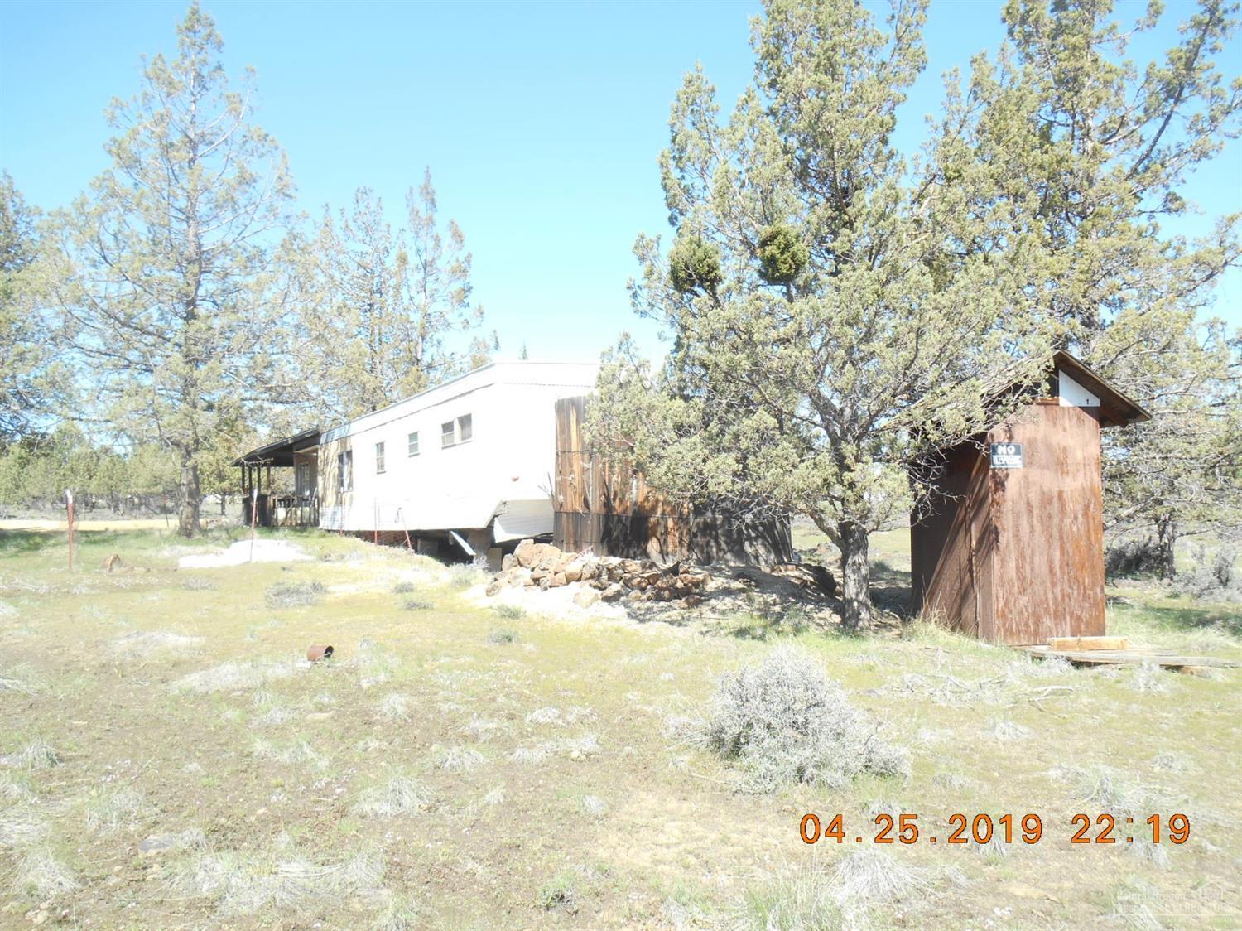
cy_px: 466
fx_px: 933
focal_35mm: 26
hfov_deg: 67.3
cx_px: 621
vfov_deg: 53.0
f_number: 3.4
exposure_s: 1/250
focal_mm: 4.7
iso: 80
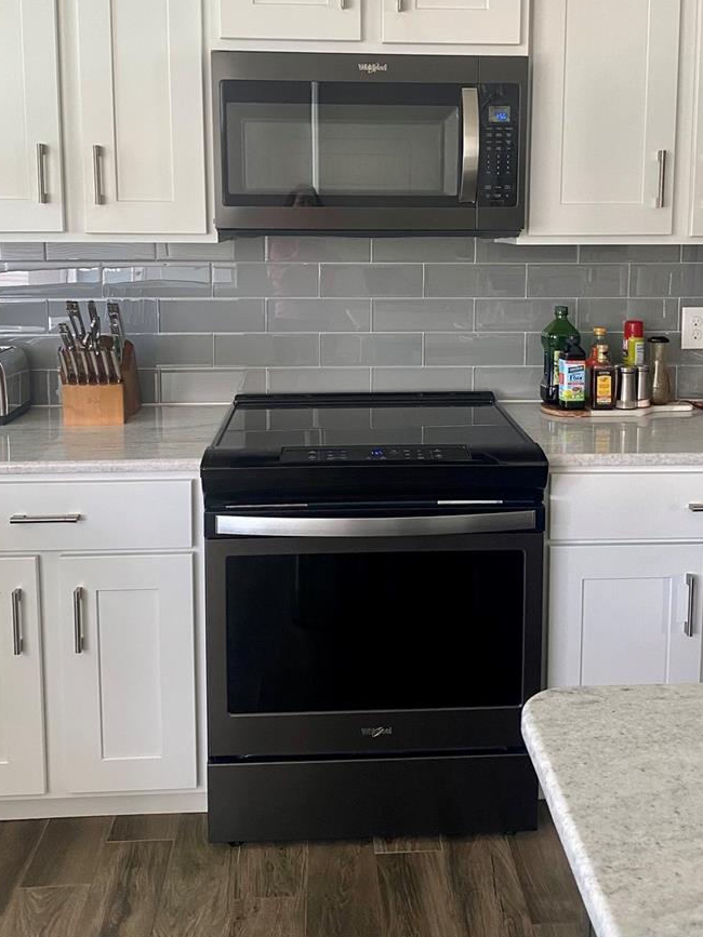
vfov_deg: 50.8
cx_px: 388
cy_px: 348
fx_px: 975
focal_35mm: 36
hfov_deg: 39.6
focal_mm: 4.25
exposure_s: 1/60
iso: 160
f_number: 1.8
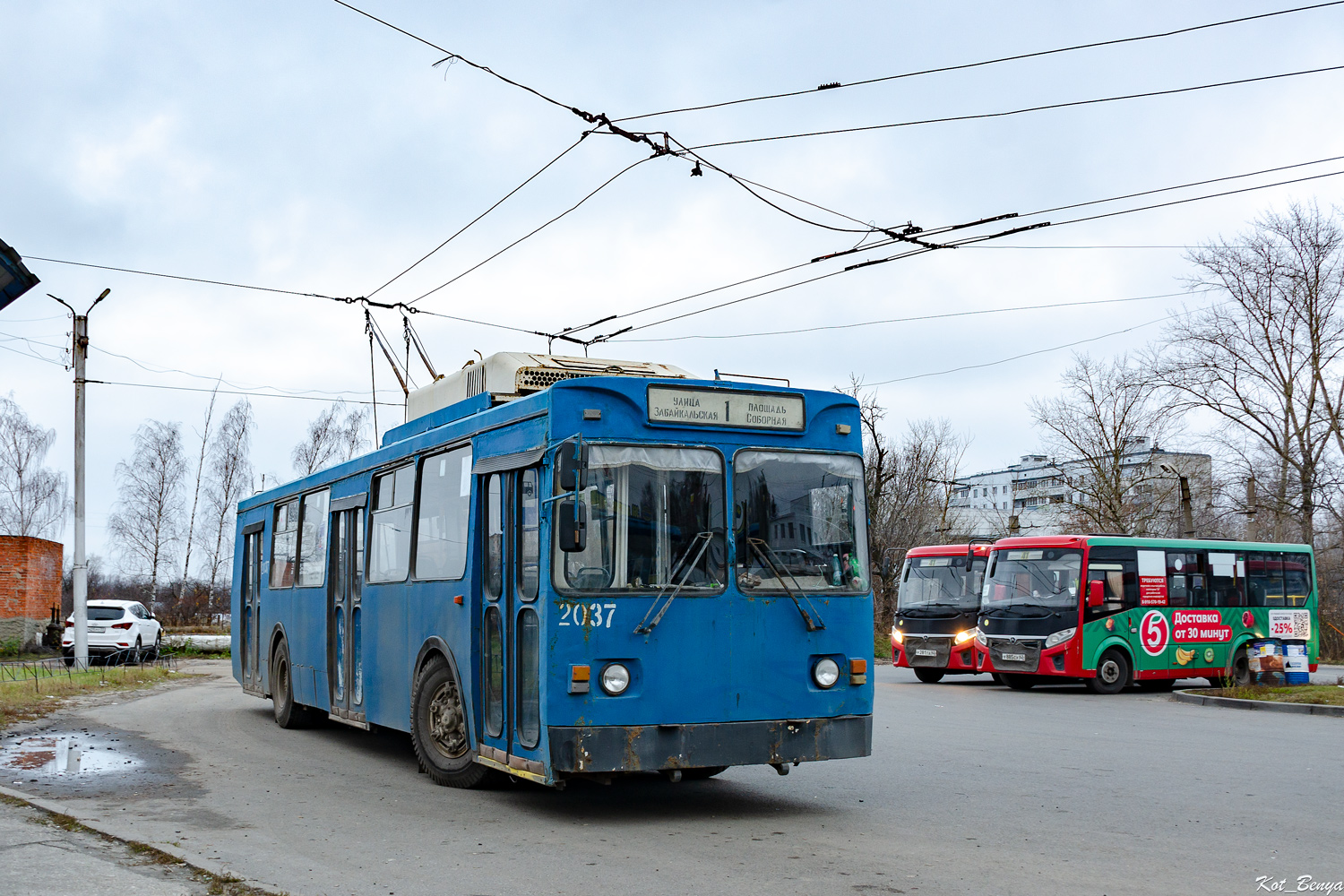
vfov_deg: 43.6
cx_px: 672
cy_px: 448
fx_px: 1120
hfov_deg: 61.9
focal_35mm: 30
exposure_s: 1/15
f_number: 5.6
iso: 100
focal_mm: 20
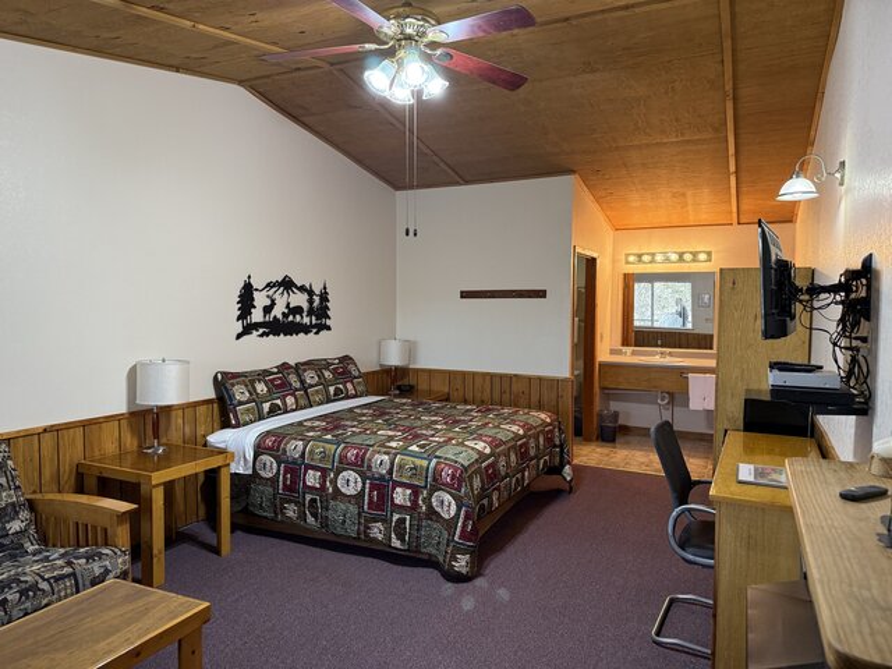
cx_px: 446
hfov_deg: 71.6
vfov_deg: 56.8
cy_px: 334
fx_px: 618
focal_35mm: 24
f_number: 1.78
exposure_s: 1/60
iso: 200
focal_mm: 6.76
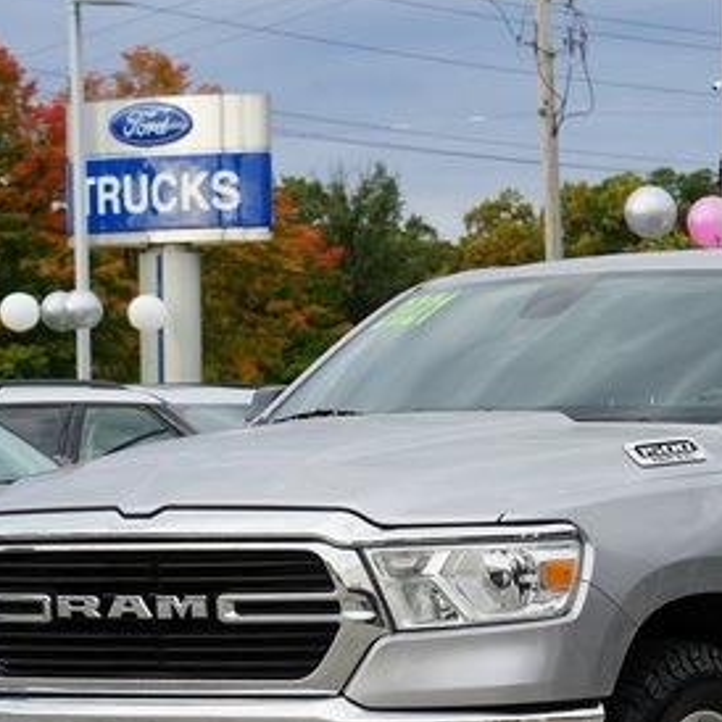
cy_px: 523
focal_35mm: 153
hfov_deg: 11.3
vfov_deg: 11.4
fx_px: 3610
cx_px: 664
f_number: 6.3
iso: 100
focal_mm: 77
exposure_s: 1/80
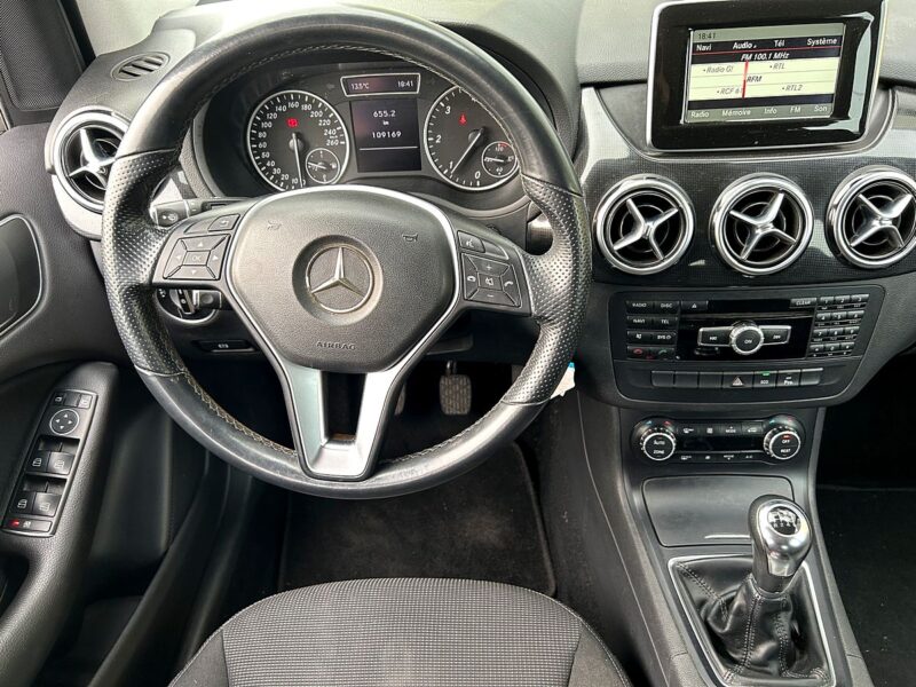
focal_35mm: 26
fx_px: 688
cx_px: 458
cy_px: 344
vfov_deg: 53.1
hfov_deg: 67.3
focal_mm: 5.7
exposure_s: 1/105
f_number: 1.5
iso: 125
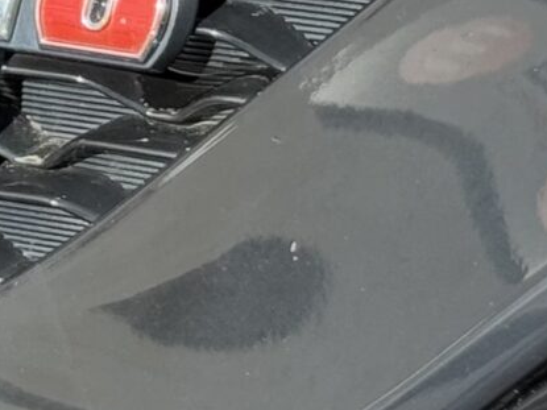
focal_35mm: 296
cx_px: -426
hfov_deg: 6.5
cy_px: -402
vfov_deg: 4.9
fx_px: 4676
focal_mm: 6.76
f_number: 1.78
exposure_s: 1/1754
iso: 100
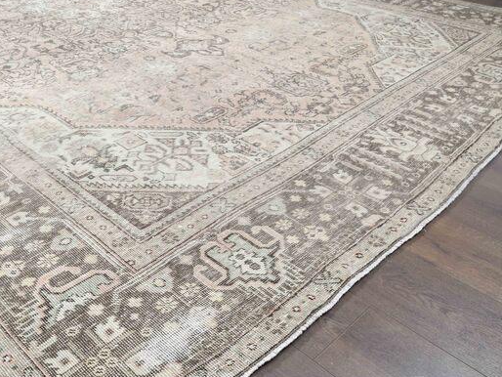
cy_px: 196
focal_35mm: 35
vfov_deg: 40.7
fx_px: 508
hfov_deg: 50.4
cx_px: 125
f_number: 16
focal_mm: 24
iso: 1000
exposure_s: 1/125
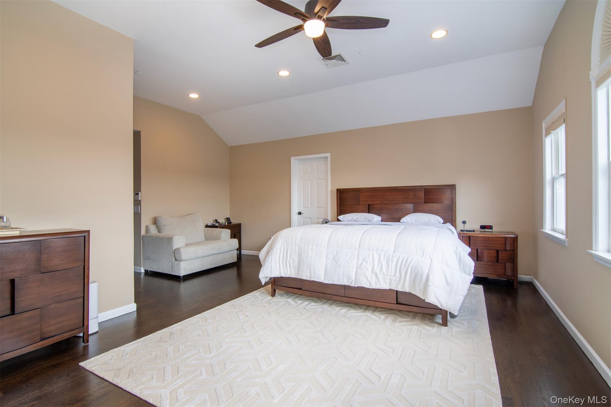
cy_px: 204
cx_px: 306
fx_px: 280
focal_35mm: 16
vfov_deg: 72.0
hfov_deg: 95.0
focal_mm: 11
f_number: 8
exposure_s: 1/125
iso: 640
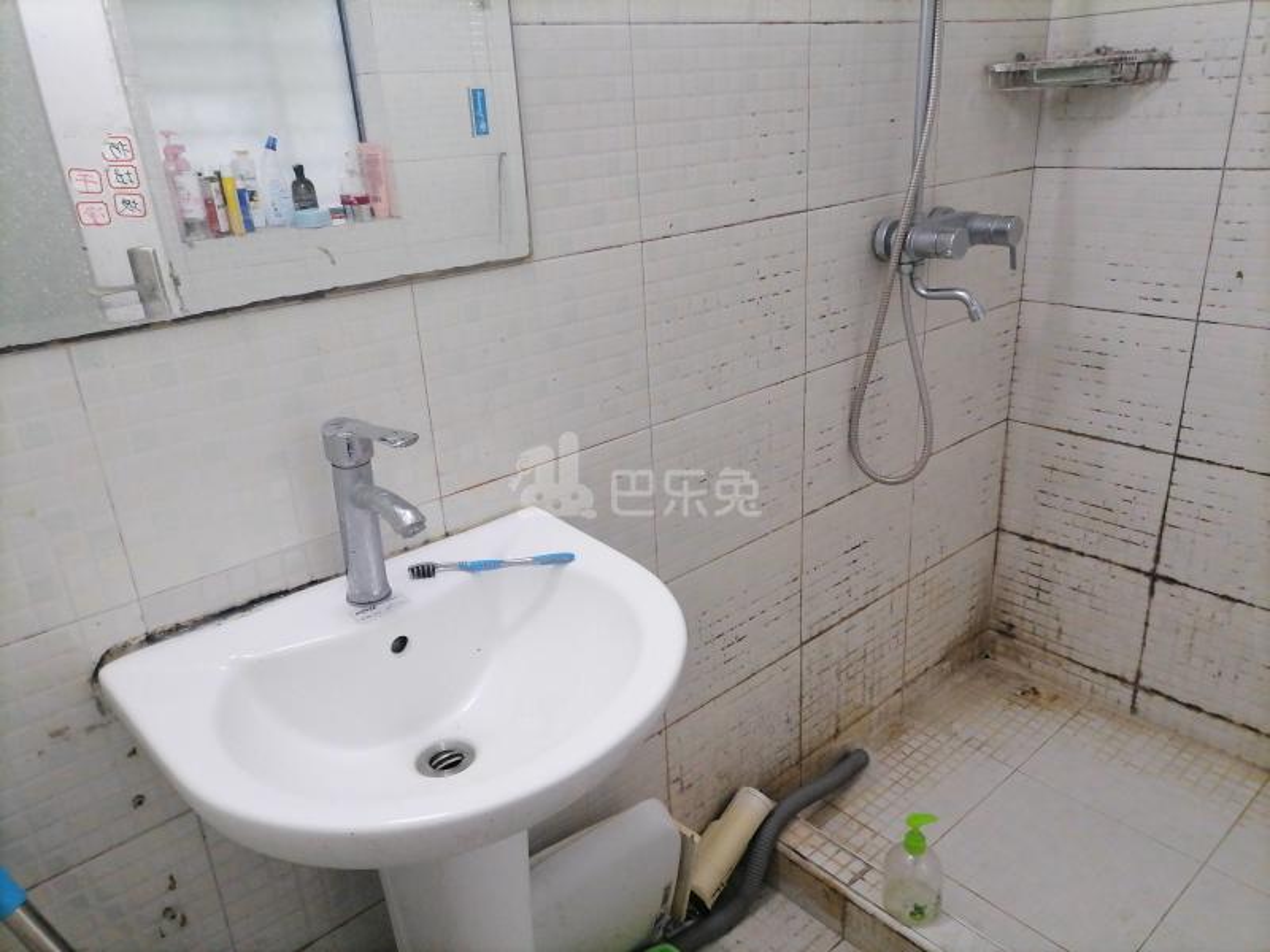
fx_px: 954
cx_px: 635
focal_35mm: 26
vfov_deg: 53.1
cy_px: 476
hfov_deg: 67.3
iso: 320
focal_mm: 5.4
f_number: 1.8
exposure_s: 1/33.3
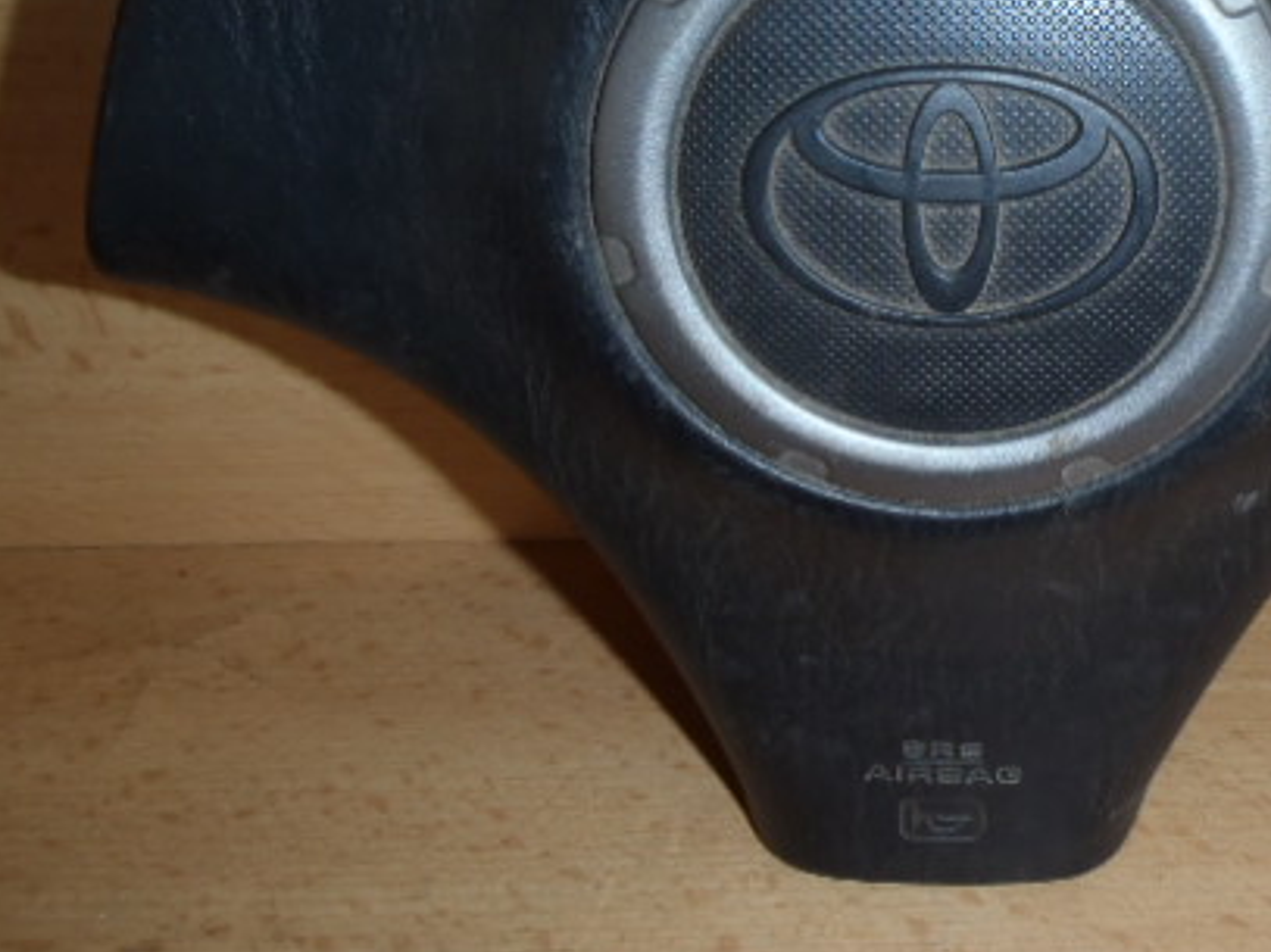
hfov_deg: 41.5
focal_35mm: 44
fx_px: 1615
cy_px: 240
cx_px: 974
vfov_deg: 32.3
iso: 100
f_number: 3.9
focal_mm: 5
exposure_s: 1/30
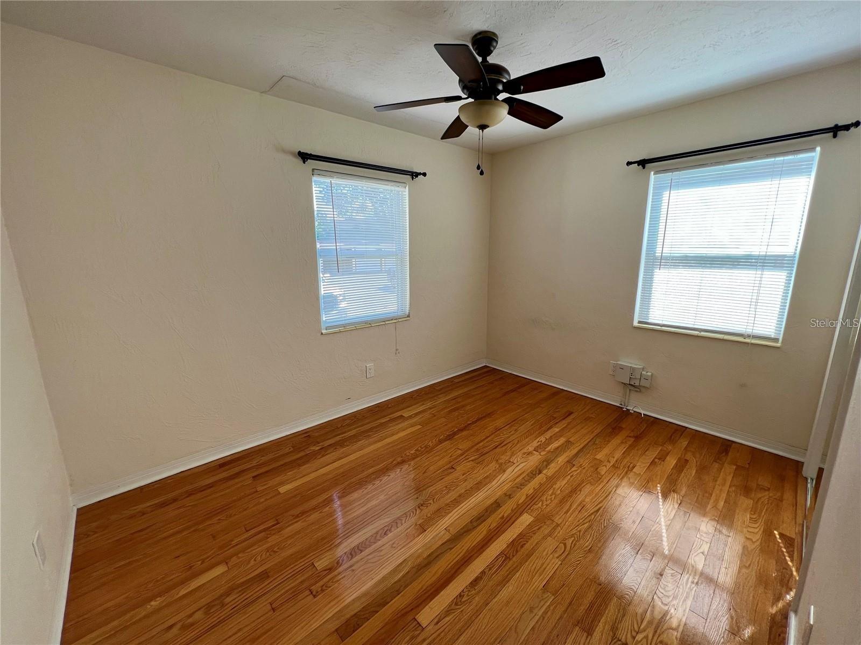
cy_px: 322
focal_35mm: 13
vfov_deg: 89.9
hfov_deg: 106.2
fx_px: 323
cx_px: 430
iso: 40
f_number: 1.8
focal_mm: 1.57
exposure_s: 1/99
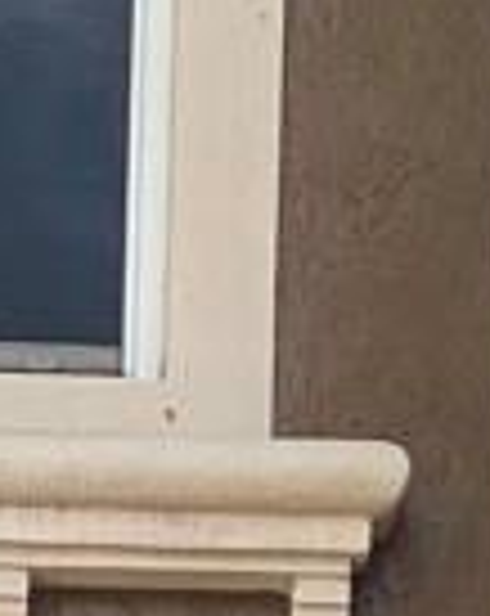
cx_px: -94
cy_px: 2032
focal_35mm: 380
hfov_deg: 4.1
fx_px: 6912
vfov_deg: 4.8
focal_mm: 6
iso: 20
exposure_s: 1/685
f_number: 2
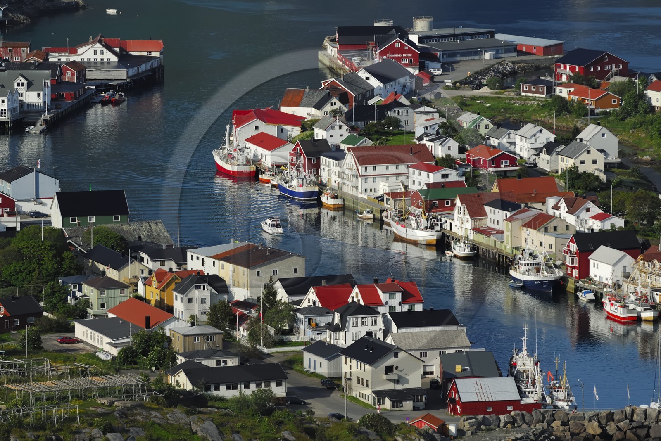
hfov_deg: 8.6
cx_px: 330
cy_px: 220
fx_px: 4408
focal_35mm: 240
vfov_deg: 5.7
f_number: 3.2
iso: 100
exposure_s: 1/2000
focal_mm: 160
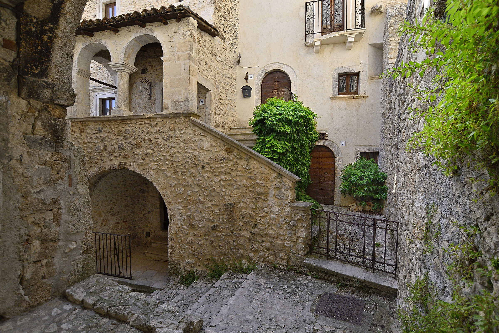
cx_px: 250
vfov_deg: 77.3
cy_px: 166
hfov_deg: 100.4
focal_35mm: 15
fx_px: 208
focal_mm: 10
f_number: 7.1
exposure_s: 1/400
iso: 400
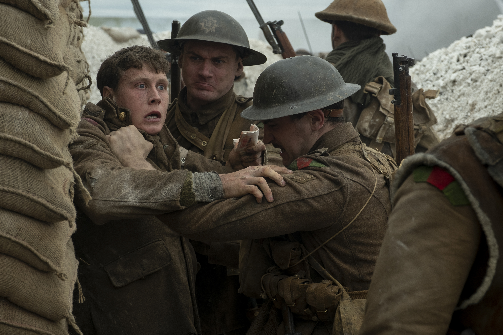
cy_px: 168
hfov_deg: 24.5
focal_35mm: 83
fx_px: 1160
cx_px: 252
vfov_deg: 16.5
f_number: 5.6
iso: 200
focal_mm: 55
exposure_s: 1/500
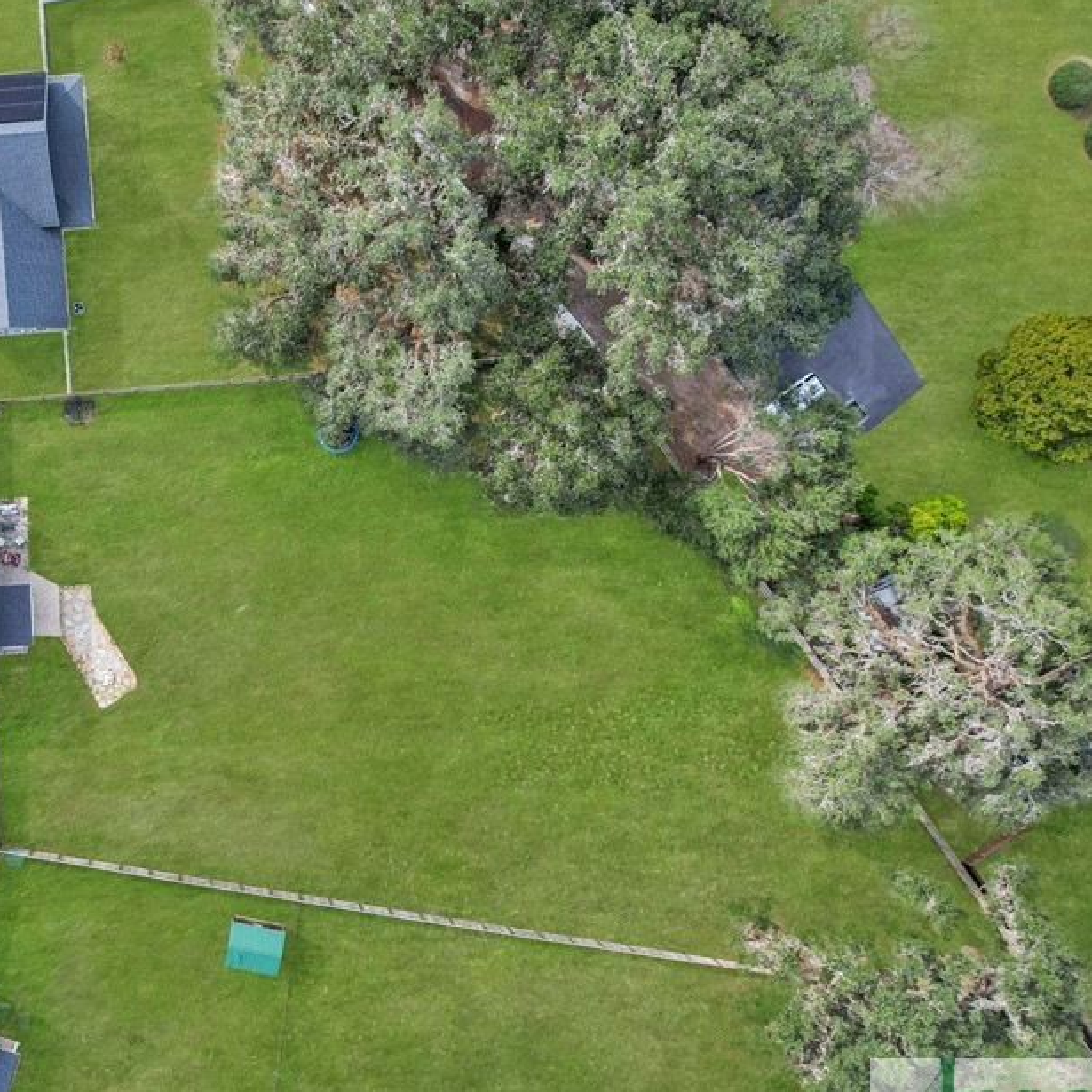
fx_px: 1178
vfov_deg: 49.7
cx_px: 215
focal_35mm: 33
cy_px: 546
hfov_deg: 47.0
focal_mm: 8.38
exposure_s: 1/730
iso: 110
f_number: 2.8
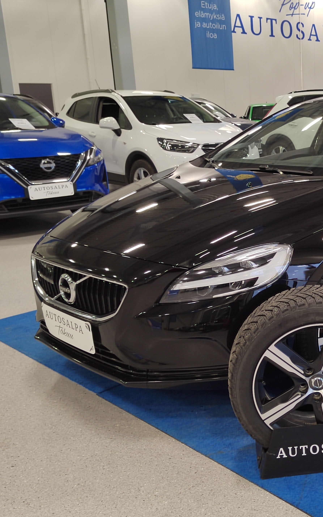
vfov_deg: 47.2
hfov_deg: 28.5
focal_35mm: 42
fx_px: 591
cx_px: 330
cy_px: 252
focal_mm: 5.52
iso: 600
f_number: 1.9
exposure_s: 1/100
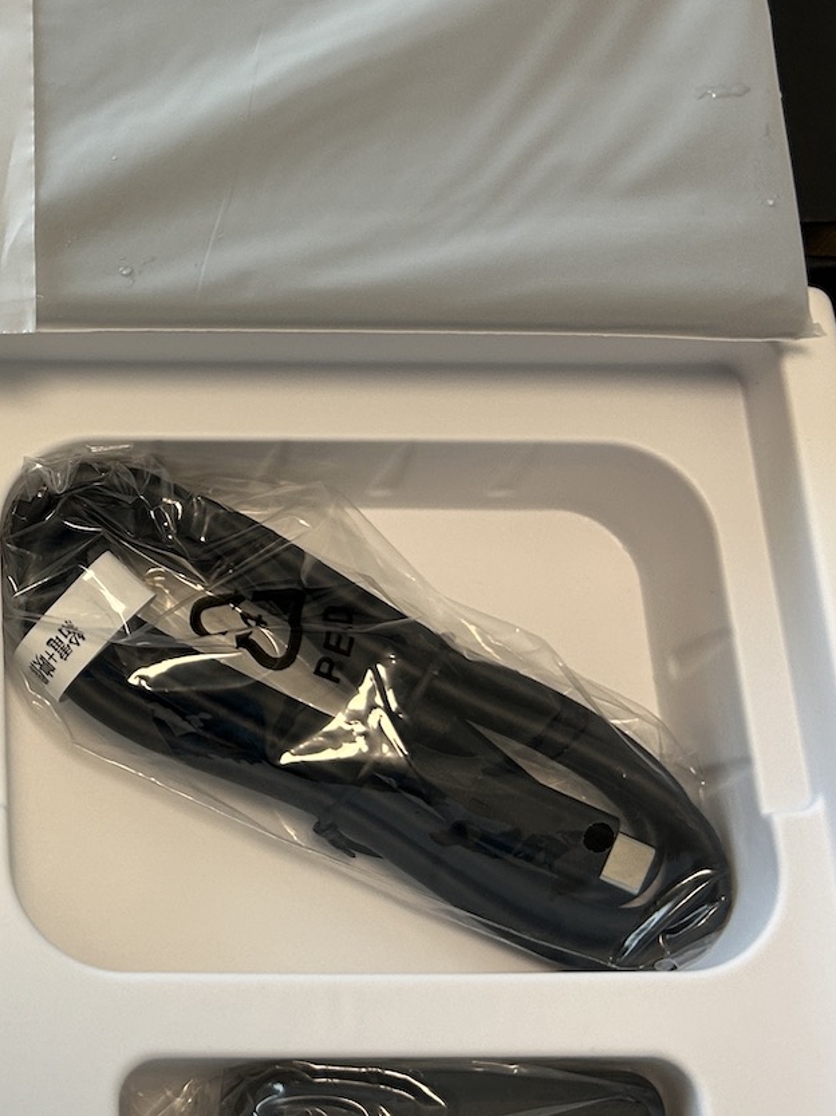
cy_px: 458
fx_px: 1901
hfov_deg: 23.4
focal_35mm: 59
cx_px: -70
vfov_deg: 32.6
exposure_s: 1/80
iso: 100
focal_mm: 5.7
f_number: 1.5
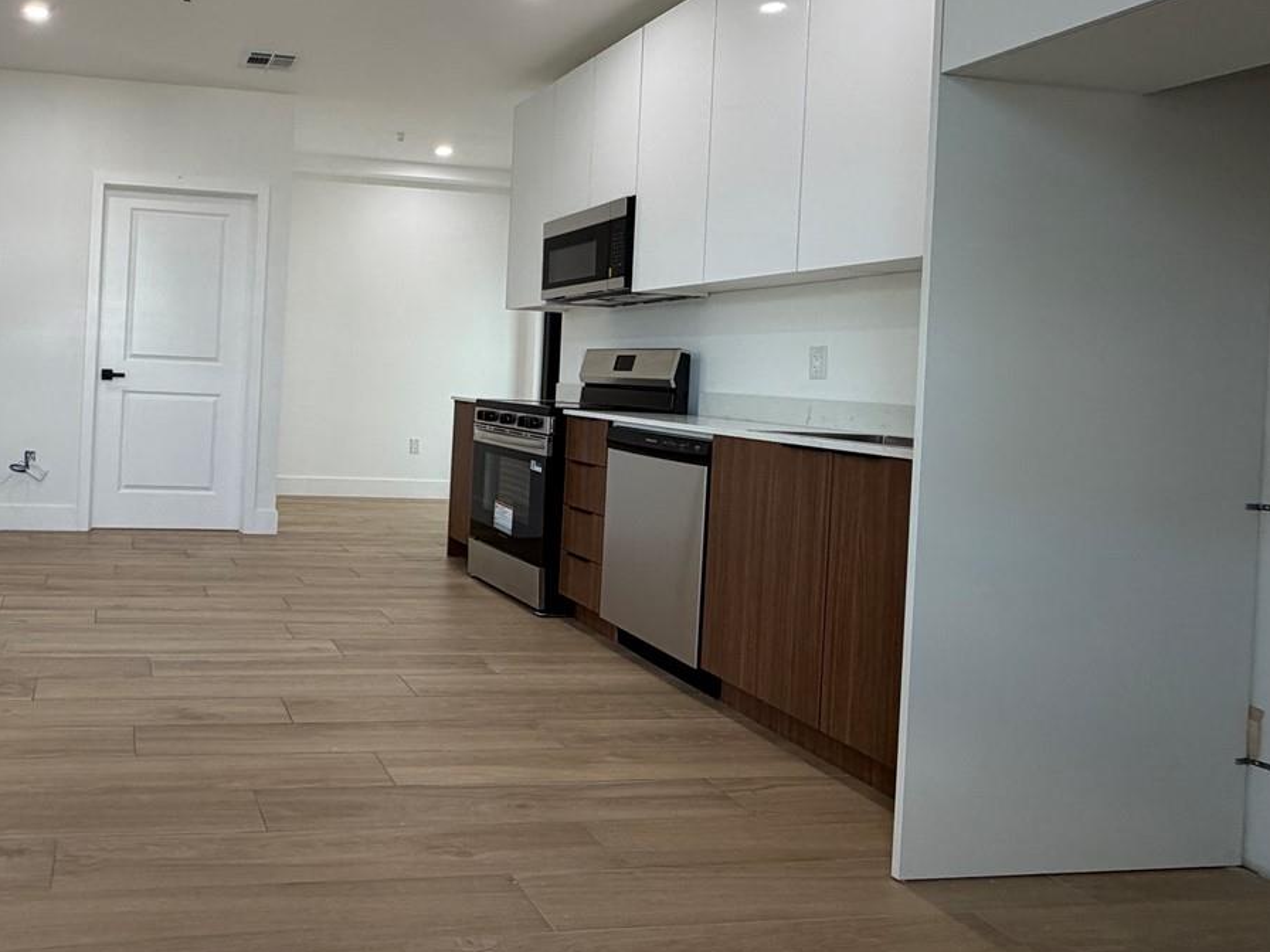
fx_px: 917
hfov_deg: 63.2
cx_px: 247
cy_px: 368
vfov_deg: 54.4
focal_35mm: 25
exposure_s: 1/120
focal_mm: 2.22
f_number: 2.2
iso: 200
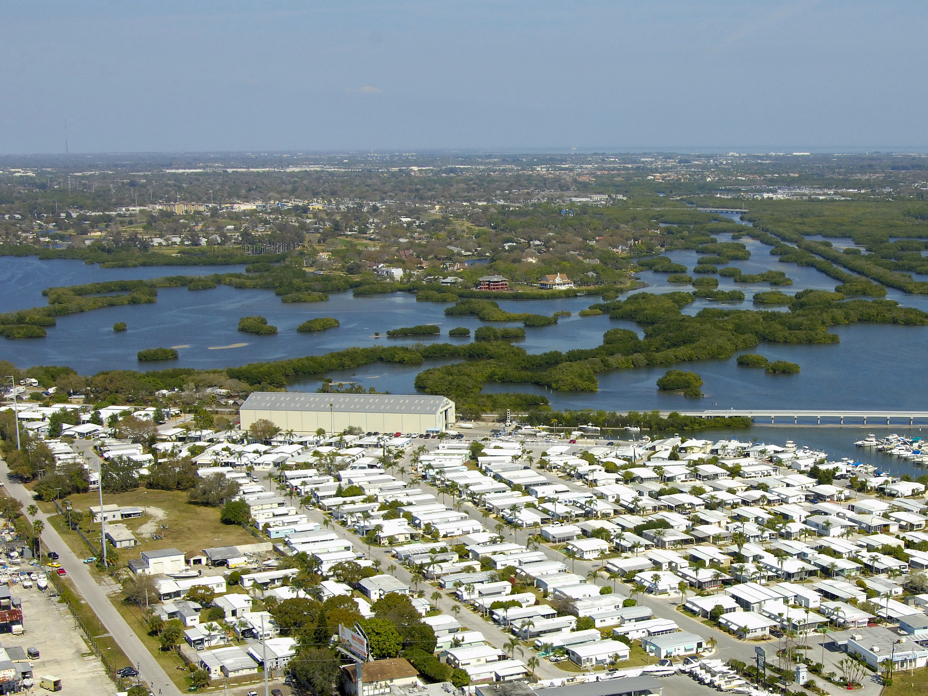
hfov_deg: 32.0
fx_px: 1600
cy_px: 434
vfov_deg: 24.5
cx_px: 632
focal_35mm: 60
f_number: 9
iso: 400
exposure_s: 1/1000
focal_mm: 29
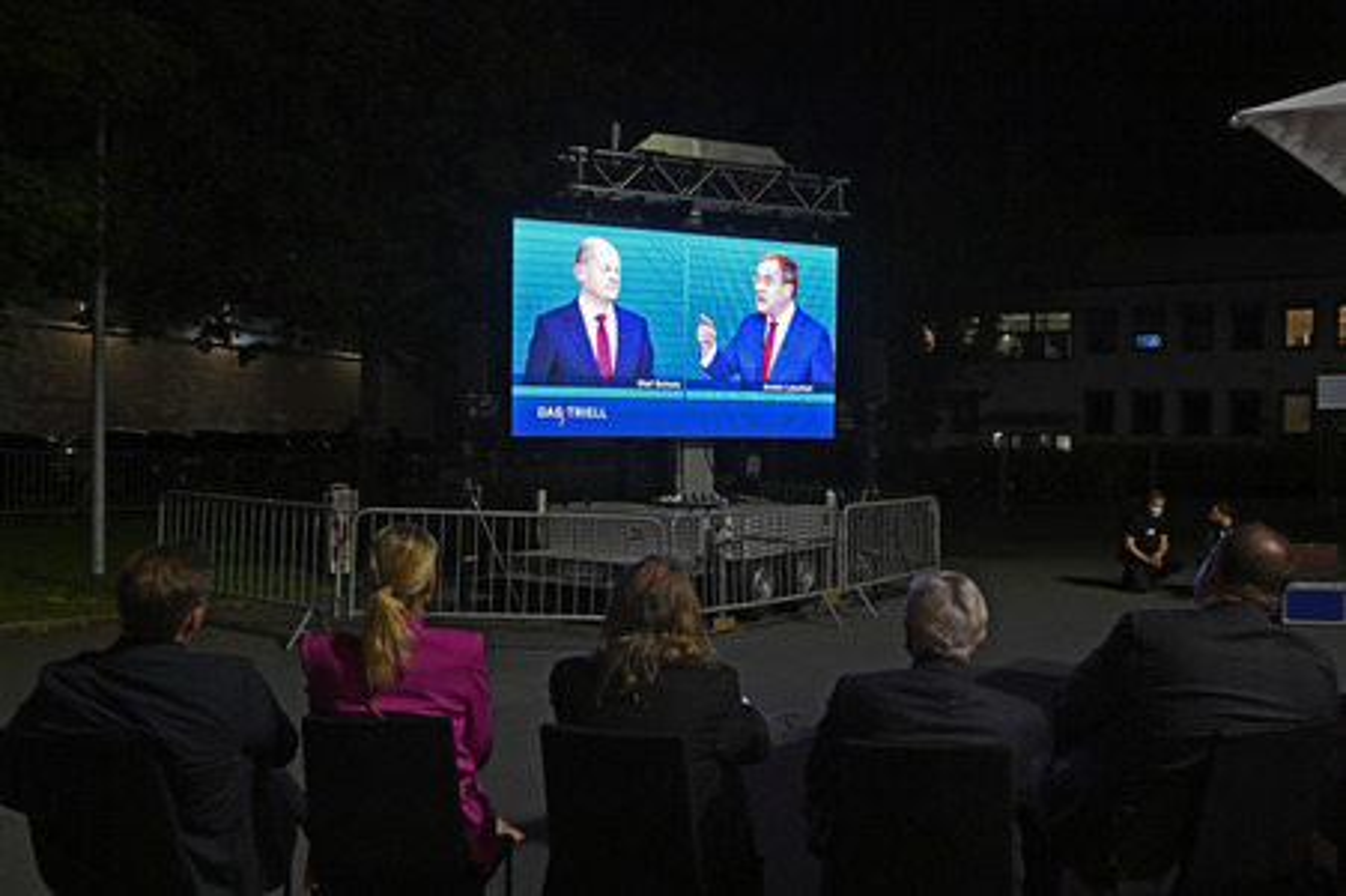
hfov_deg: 60.3
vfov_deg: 42.3
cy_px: 448
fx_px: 1158
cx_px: 673
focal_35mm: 31
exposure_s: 1/160
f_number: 5
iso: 4000
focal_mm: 31
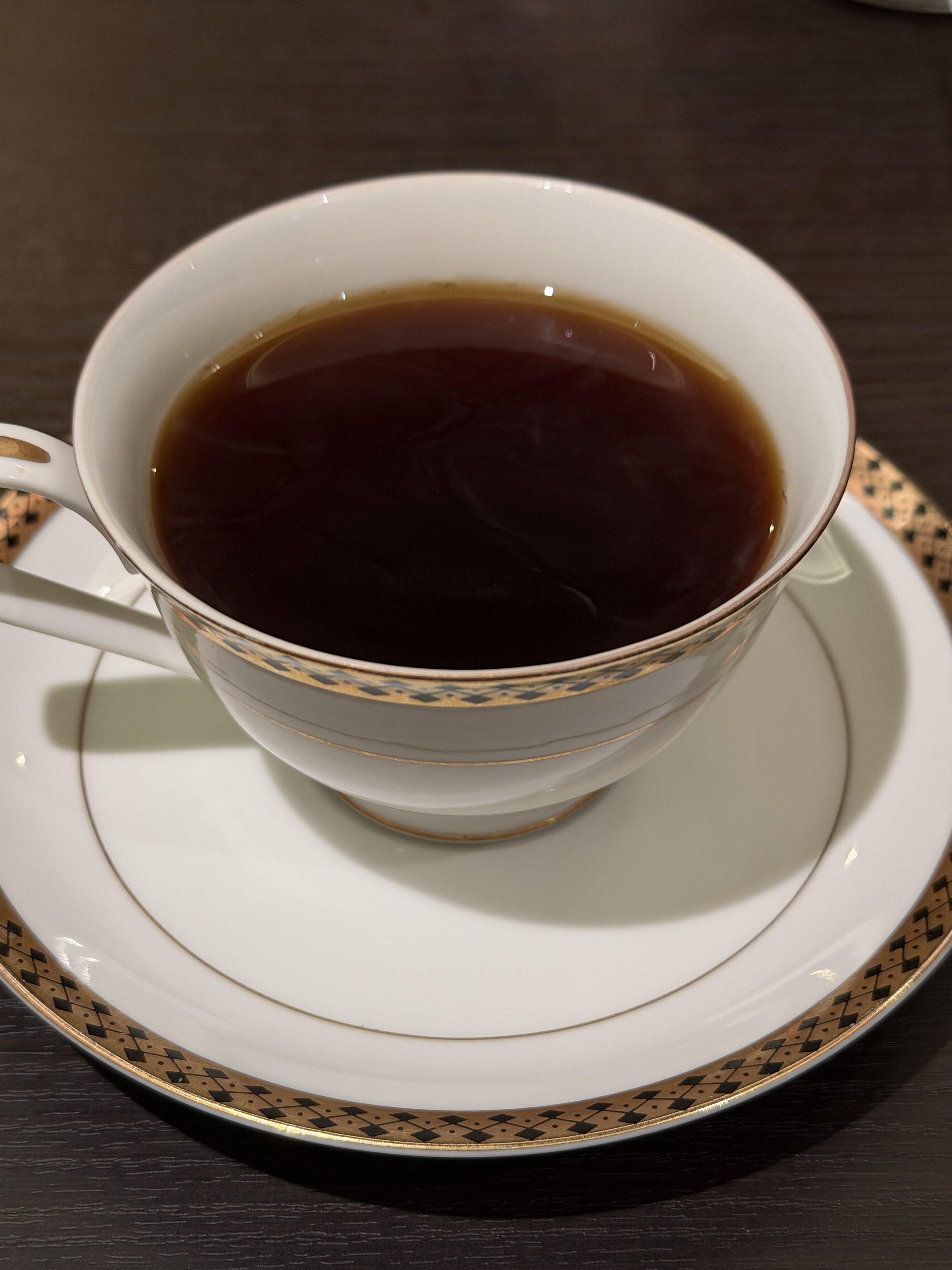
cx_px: 472
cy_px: 647
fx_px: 1797
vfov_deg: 38.9
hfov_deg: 29.7
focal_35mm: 49
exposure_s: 1/50
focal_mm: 6.76
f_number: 1.78
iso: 100
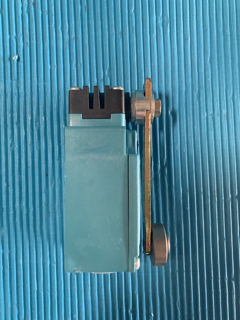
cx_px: 120
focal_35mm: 26
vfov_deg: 67.3
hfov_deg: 53.1
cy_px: 160
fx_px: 240
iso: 400
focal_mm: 4.25
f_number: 1.8
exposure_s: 1/52
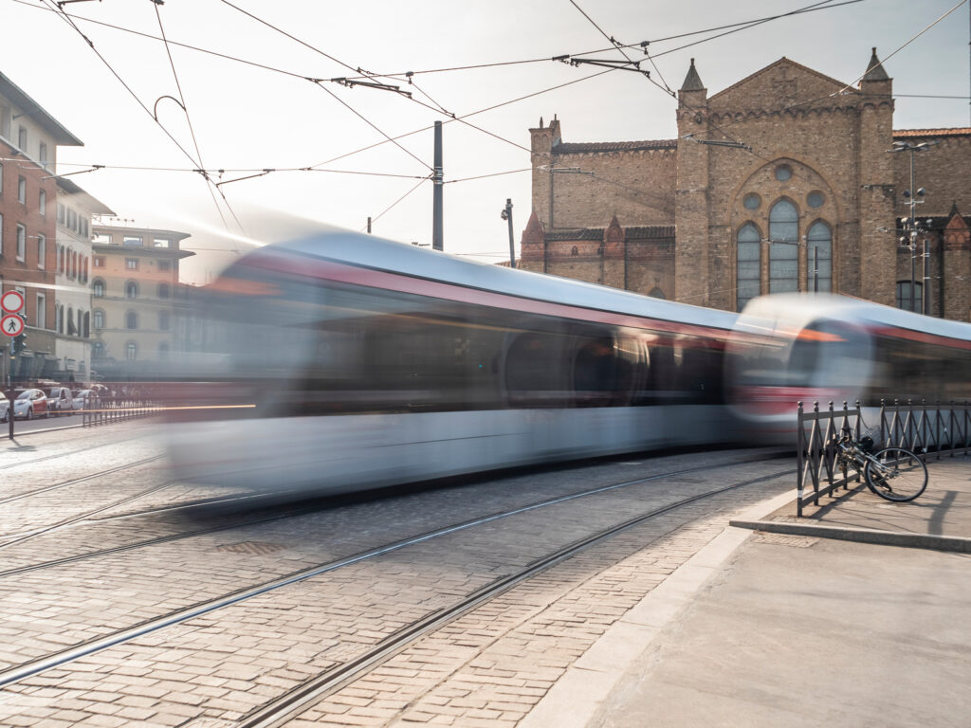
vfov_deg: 41.8
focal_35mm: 34
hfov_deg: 54.0
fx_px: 954
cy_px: 364
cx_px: 486
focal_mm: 17
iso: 160
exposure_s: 1
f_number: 4.5
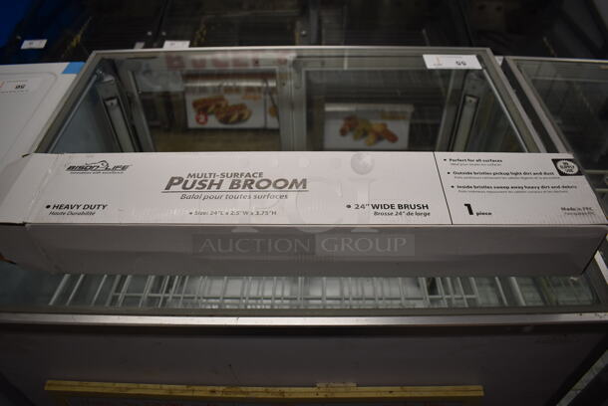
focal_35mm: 27
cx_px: 304
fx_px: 456
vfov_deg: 48.0
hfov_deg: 67.3
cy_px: 203
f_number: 3.5
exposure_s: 1/250
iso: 500
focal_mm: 18
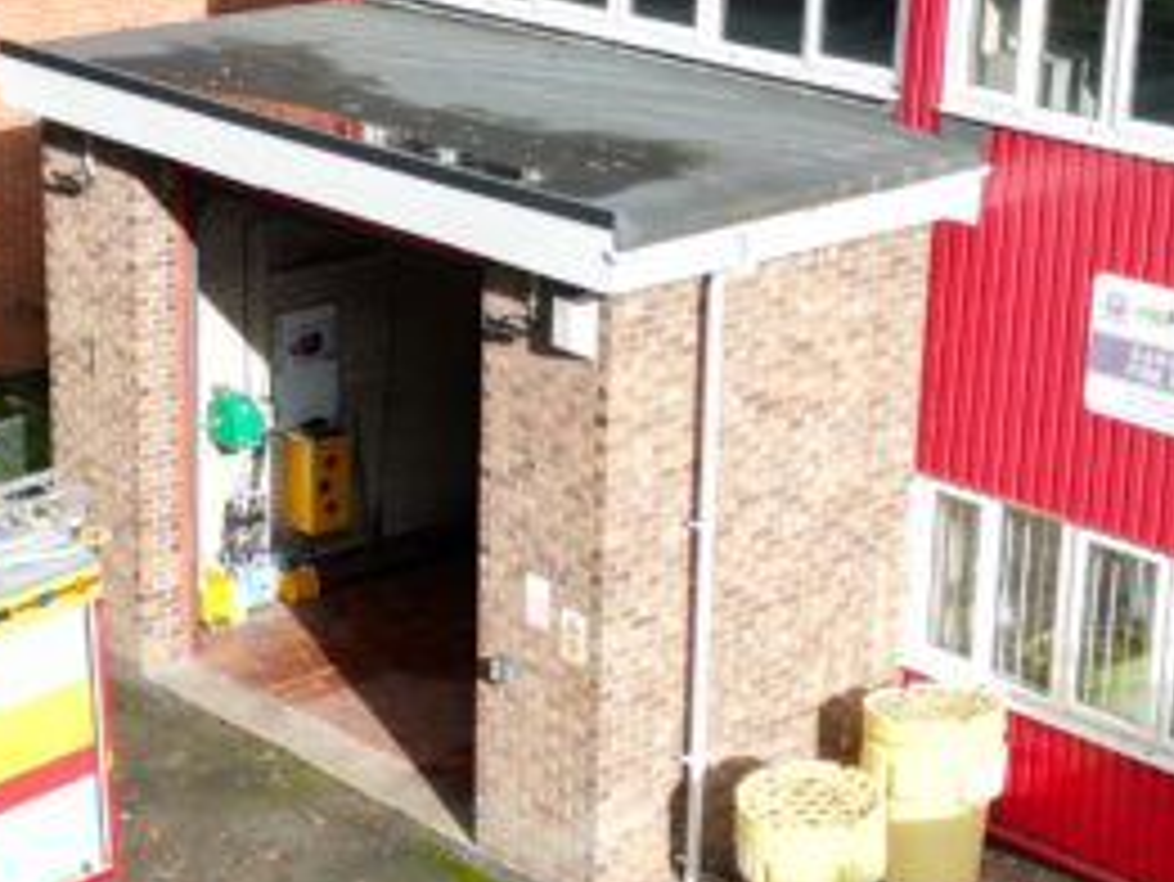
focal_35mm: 94
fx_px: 3189
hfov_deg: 20.8
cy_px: 464
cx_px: 364
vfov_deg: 15.7
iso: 110
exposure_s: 1/2000
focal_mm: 6.72
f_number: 1.7
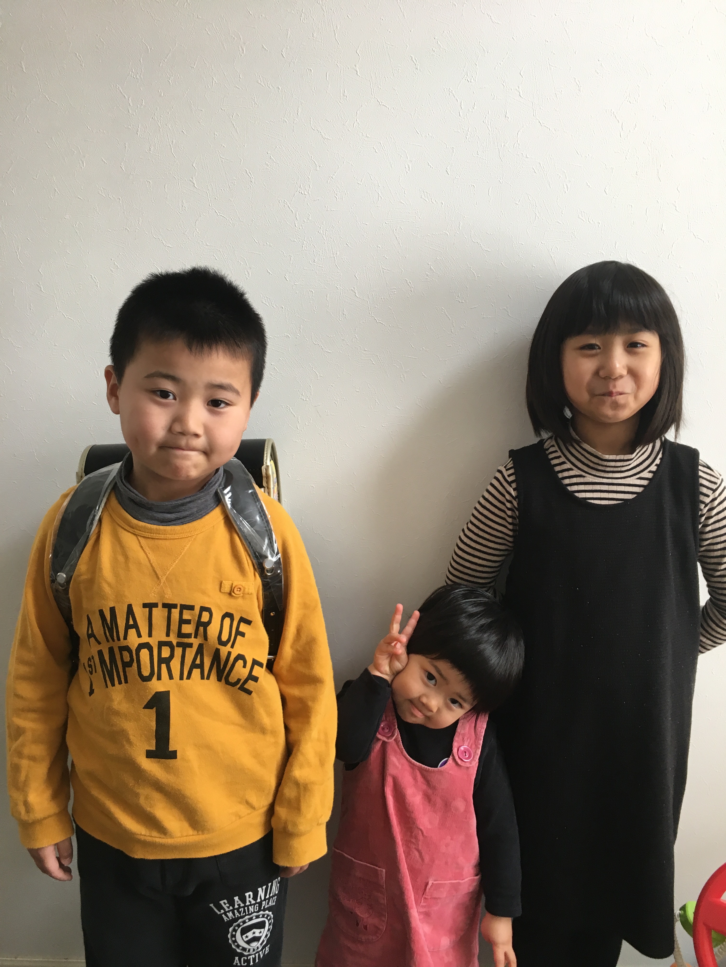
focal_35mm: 29
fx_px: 811
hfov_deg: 48.2
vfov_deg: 61.7
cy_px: 484
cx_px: 363
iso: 50
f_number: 2.2
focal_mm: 4.15
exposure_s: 1/30
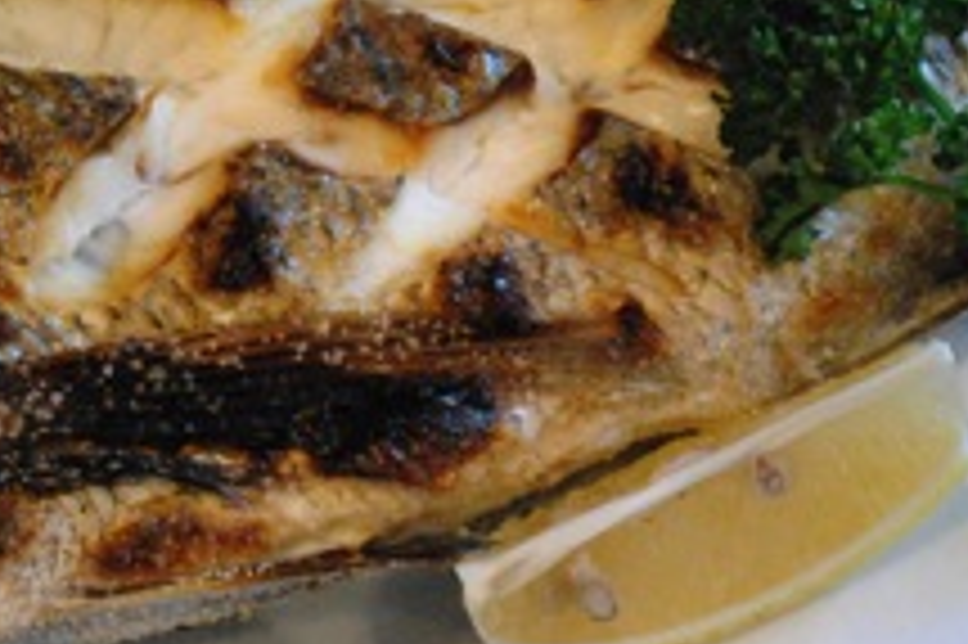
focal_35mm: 159
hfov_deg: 12.9
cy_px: 516
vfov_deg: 8.6
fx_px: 4272
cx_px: 630
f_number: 4.2
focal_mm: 38
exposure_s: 1/60
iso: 1600
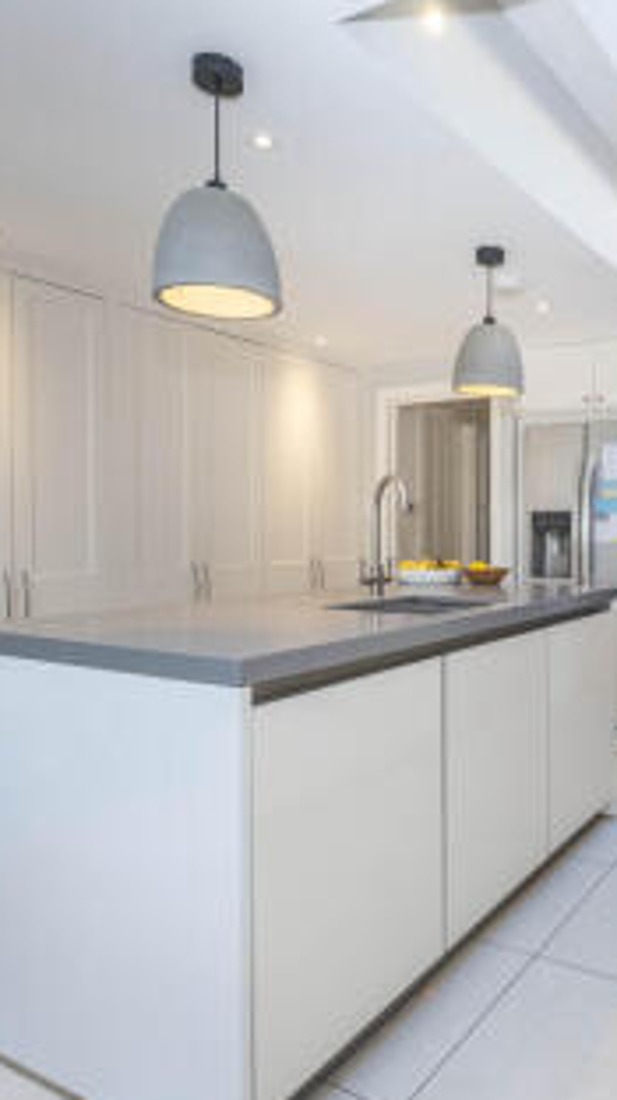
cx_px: 546
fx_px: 700
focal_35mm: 24
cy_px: 555
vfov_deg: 76.3
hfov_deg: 43.8
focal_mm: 10
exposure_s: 1/30
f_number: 6.4
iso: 320
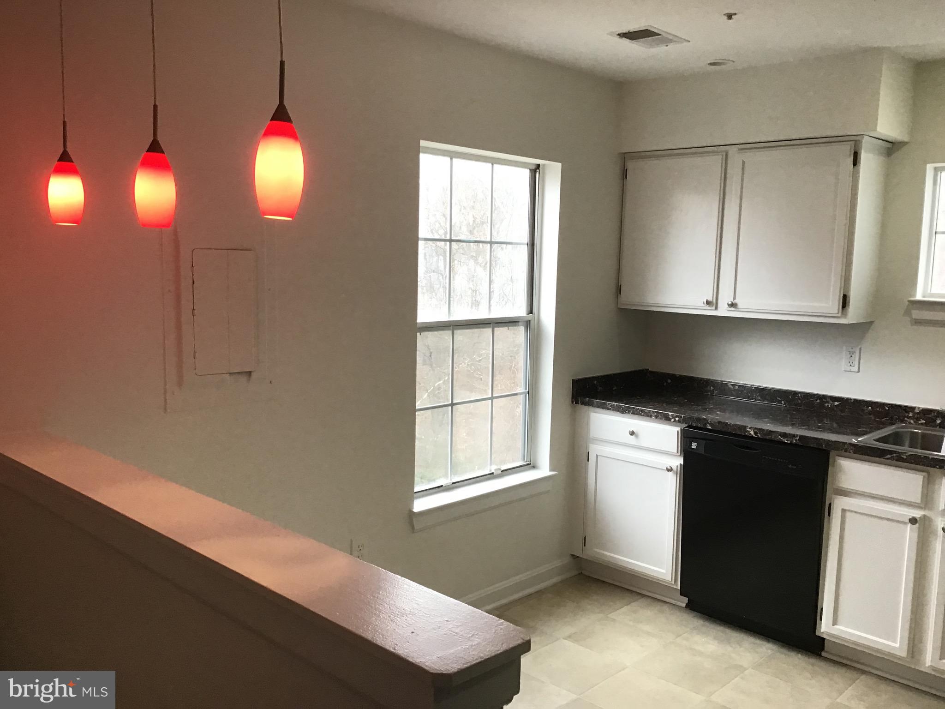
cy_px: 354
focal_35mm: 31
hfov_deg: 58.4
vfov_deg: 45.4
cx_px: 472
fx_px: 846
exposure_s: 1/30
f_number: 2.4
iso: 32
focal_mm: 3.3
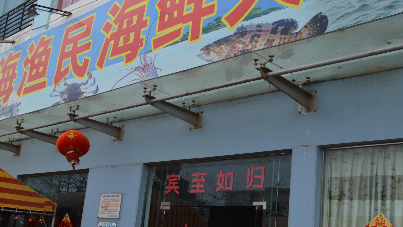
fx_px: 492
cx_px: 194
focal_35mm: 46
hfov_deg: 44.6
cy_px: 133
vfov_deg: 25.9
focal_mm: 28
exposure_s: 1/160
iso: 100
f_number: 6.3
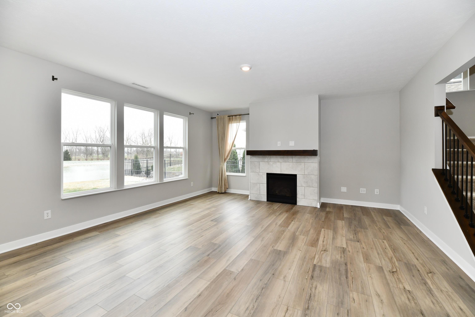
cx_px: 238
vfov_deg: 81.2
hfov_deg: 104.3
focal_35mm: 14
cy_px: 158
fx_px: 185
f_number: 6.3
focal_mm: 14
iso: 640
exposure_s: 1/160
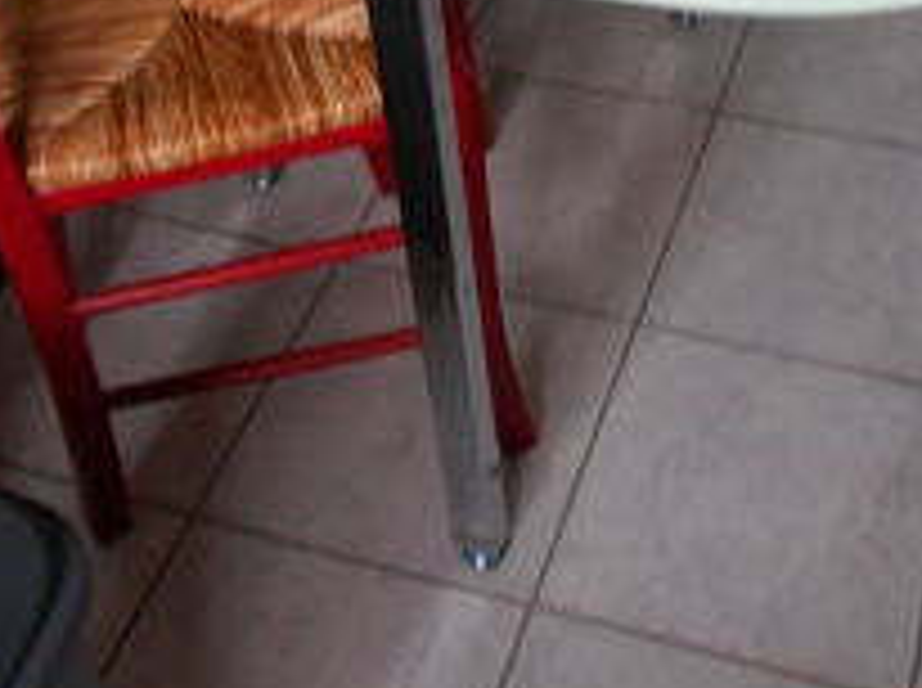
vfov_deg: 22.7
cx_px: 603
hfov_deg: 31.5
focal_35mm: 61
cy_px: -54
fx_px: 1622
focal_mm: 4.6
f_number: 3.2
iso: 280
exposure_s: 1/30
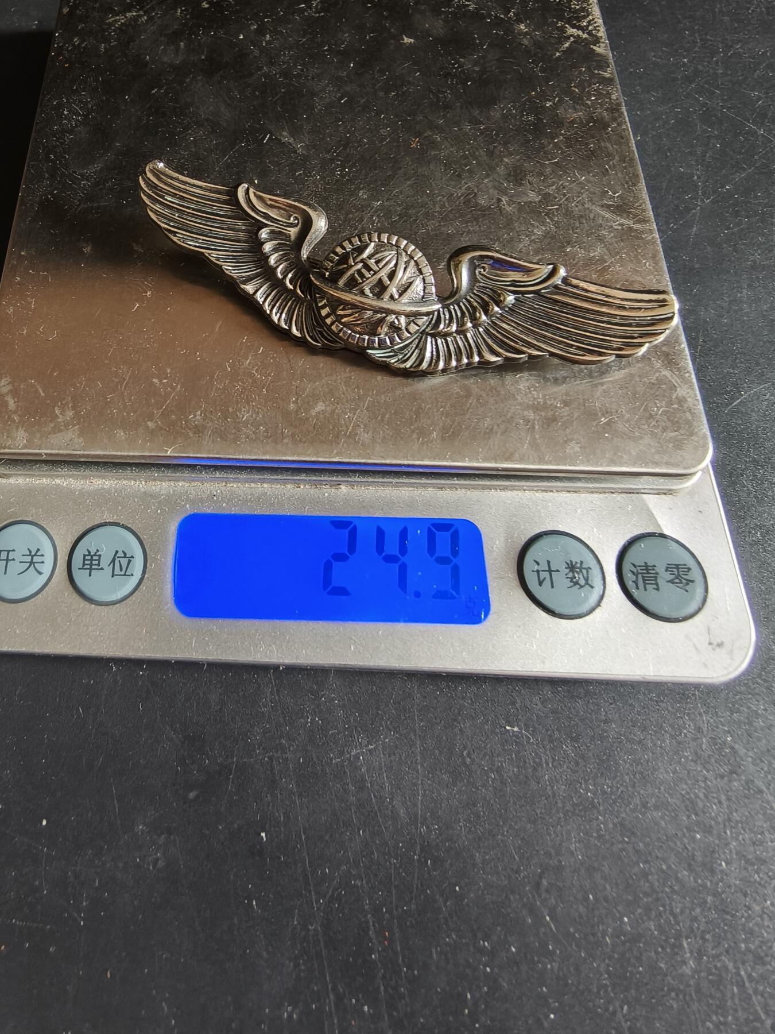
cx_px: 388
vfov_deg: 73.9
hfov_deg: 58.9
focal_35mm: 23
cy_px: 517
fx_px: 687
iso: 1600
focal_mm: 2.32
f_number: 2
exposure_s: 1/25
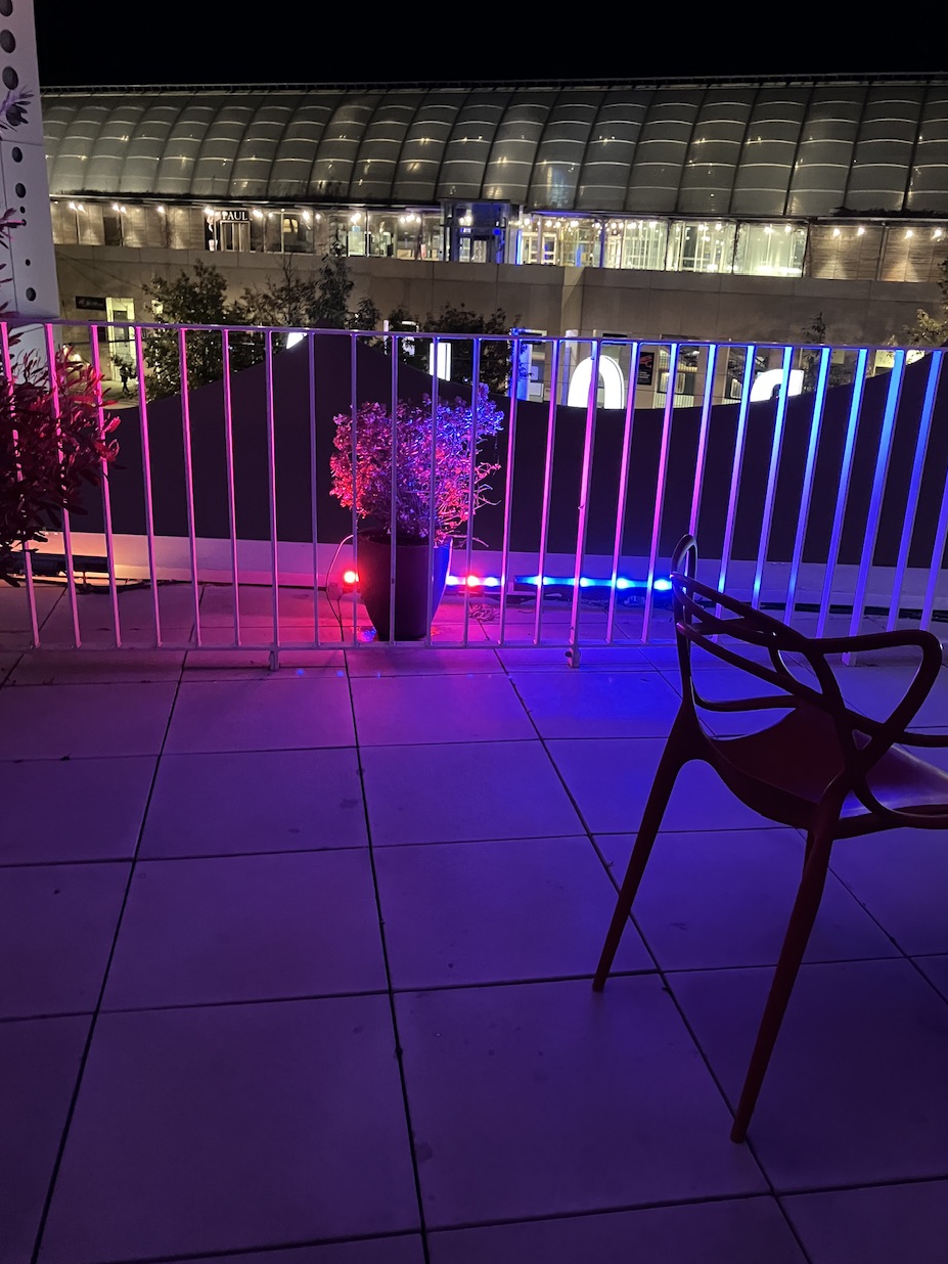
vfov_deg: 61.7
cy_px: 642
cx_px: 476
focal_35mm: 29
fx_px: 1059
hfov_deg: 48.2
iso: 640
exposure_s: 1/23
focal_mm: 3.99
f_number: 1.8
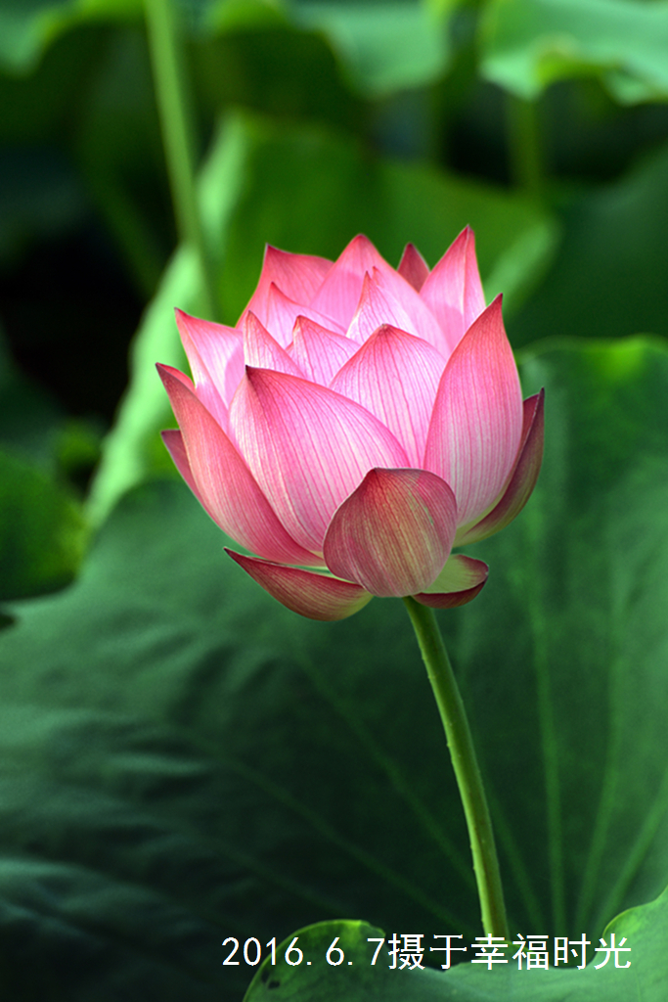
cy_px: 501
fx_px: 8347
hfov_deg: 4.6
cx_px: 334
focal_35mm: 300
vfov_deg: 6.9
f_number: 11
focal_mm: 300
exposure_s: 1/320
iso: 900
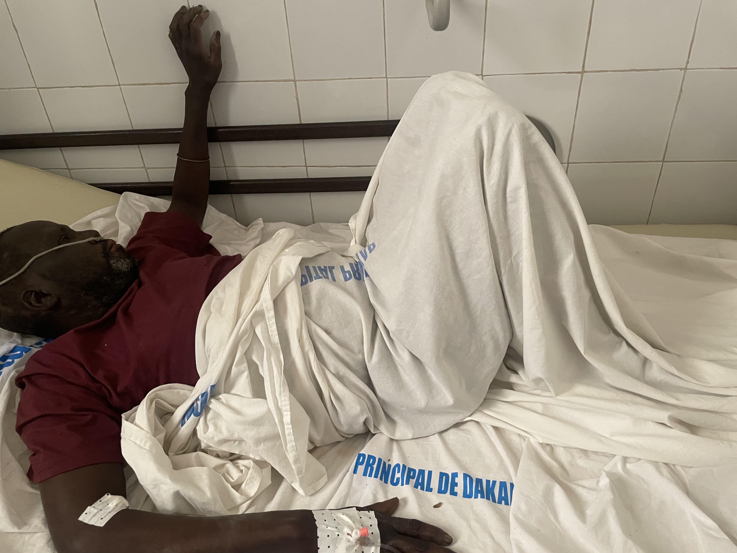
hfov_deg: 67.3
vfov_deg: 53.1
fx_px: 554
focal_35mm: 26
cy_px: 276
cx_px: 368
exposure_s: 1/60
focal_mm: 4.2
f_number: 1.6
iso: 400
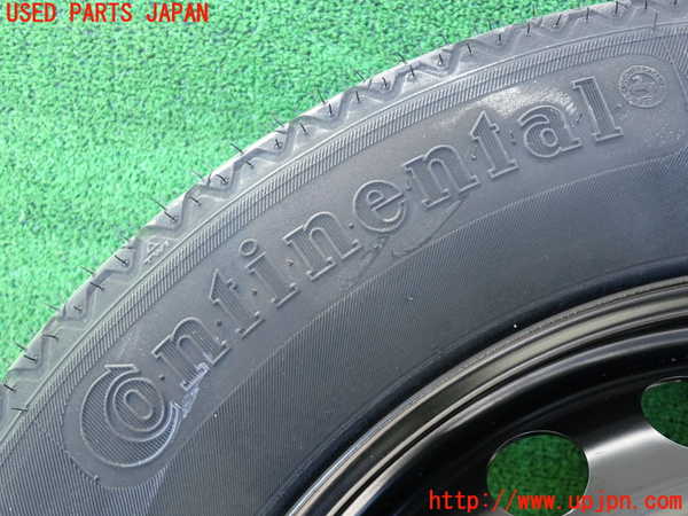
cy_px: 258
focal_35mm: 36
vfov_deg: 39.7
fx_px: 716
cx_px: 344
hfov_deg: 51.4
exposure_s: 1/125
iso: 400
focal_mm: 6.37
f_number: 2.5
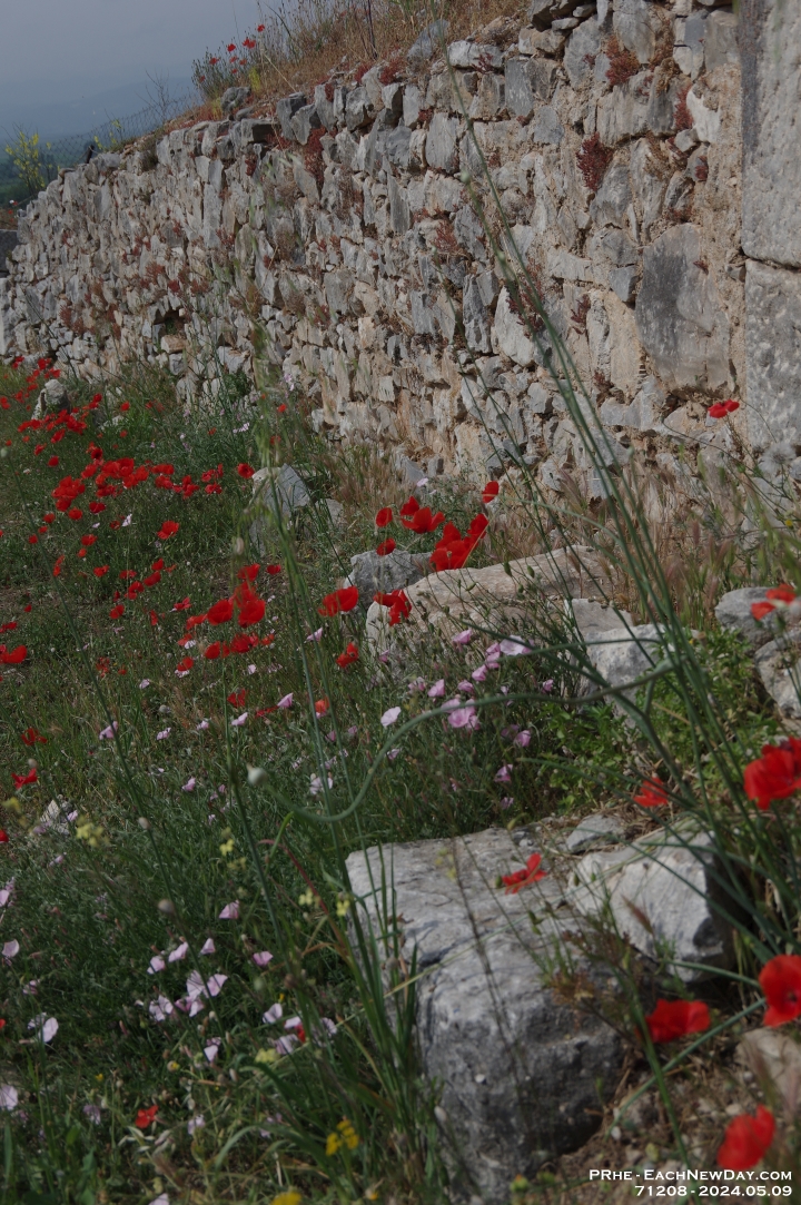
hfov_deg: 29.2
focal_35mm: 46
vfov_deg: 42.8
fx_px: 1538
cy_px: 602
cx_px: 400
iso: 100
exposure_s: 1/1000
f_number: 7.1
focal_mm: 31
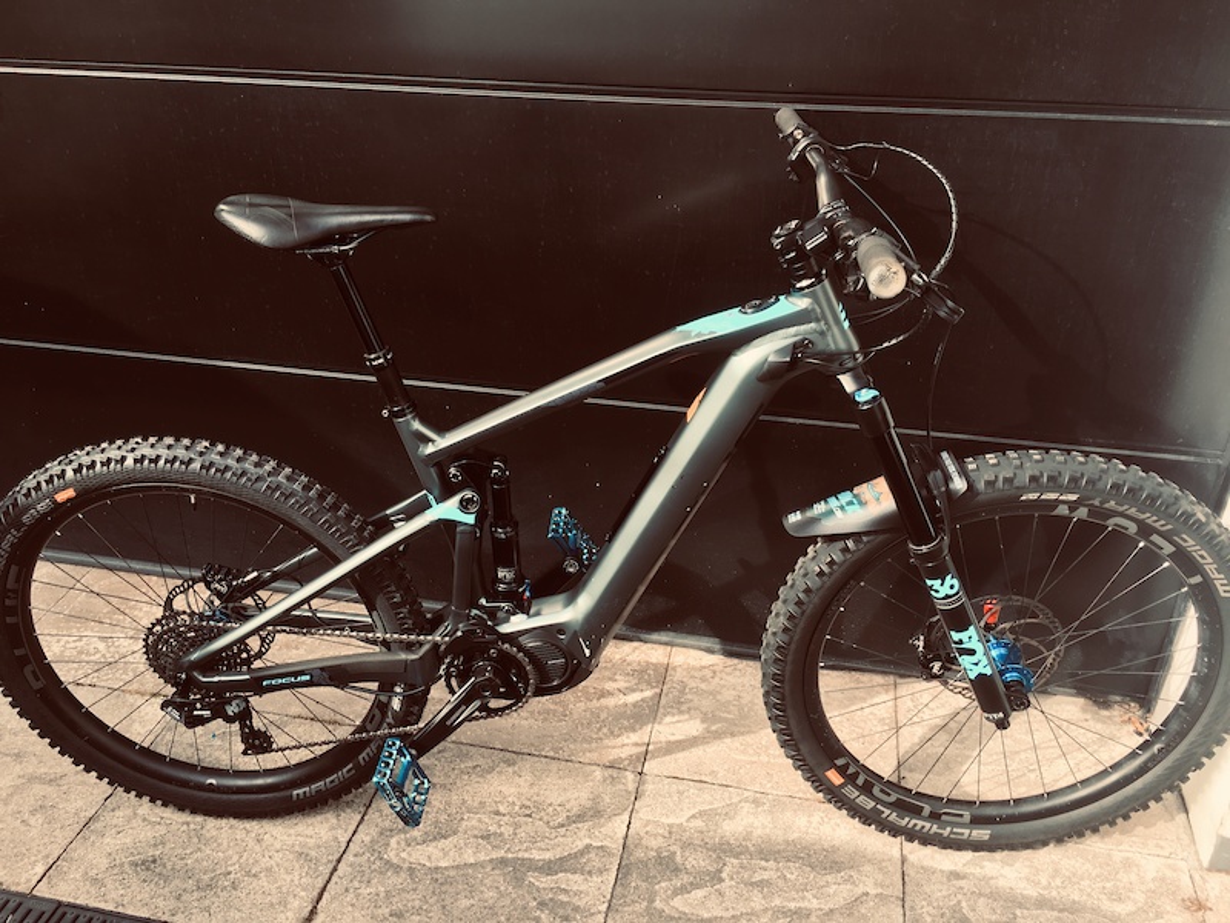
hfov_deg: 61.7
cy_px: 462
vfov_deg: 48.2
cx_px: 615
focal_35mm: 29
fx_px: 1030
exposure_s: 1/117
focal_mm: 4.15
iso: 25
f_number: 2.2
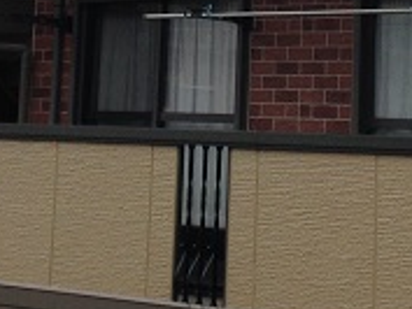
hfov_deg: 13.2
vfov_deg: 9.7
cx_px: 303
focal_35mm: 149
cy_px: -121
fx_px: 1775
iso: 50
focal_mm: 4.12
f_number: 2.4
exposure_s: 1/521
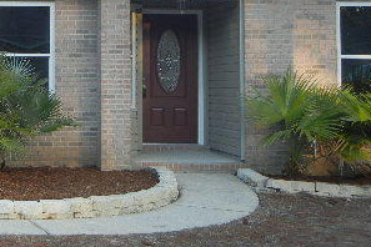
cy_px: -5
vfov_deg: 13.4
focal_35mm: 101
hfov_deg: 19.5
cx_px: -11
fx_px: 1041
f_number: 3.8
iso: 160
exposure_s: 1/96
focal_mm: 8.1
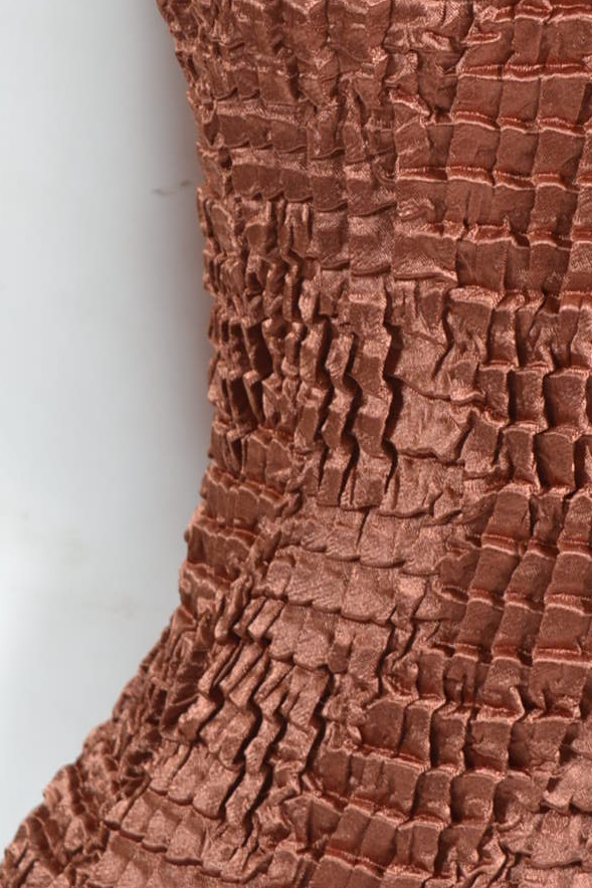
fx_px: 5034
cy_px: 58
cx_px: 861
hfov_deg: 6.6
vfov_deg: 10.0
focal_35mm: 204
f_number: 6.3
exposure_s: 1/80
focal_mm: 40
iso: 200
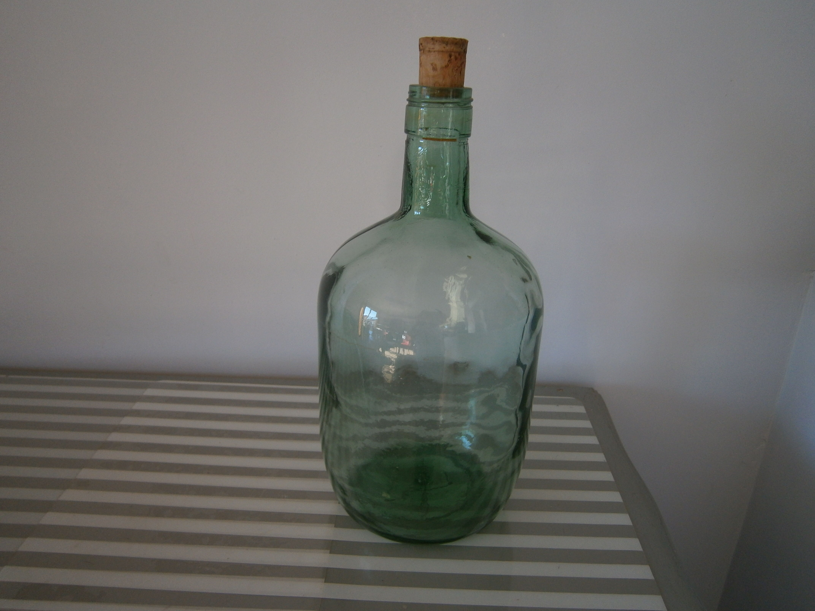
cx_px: 408
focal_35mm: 26
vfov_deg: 53.1
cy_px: 306
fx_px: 612
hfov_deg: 67.3
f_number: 2.8
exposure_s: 1/50
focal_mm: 4.7
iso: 80
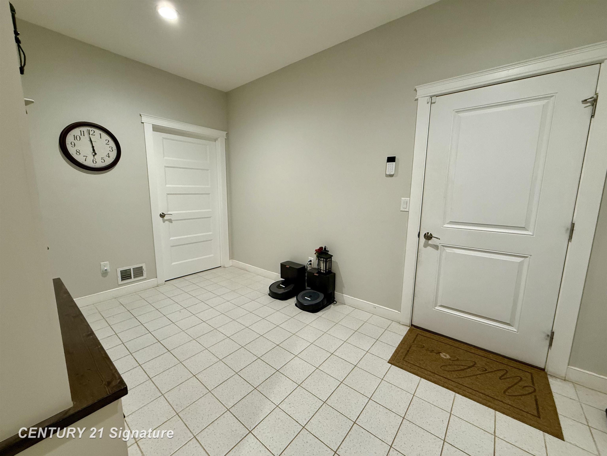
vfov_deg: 85.7
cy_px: 228
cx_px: 304
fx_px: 245
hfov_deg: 102.1
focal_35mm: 14
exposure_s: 1/60
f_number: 2.2
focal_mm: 2.22
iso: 320
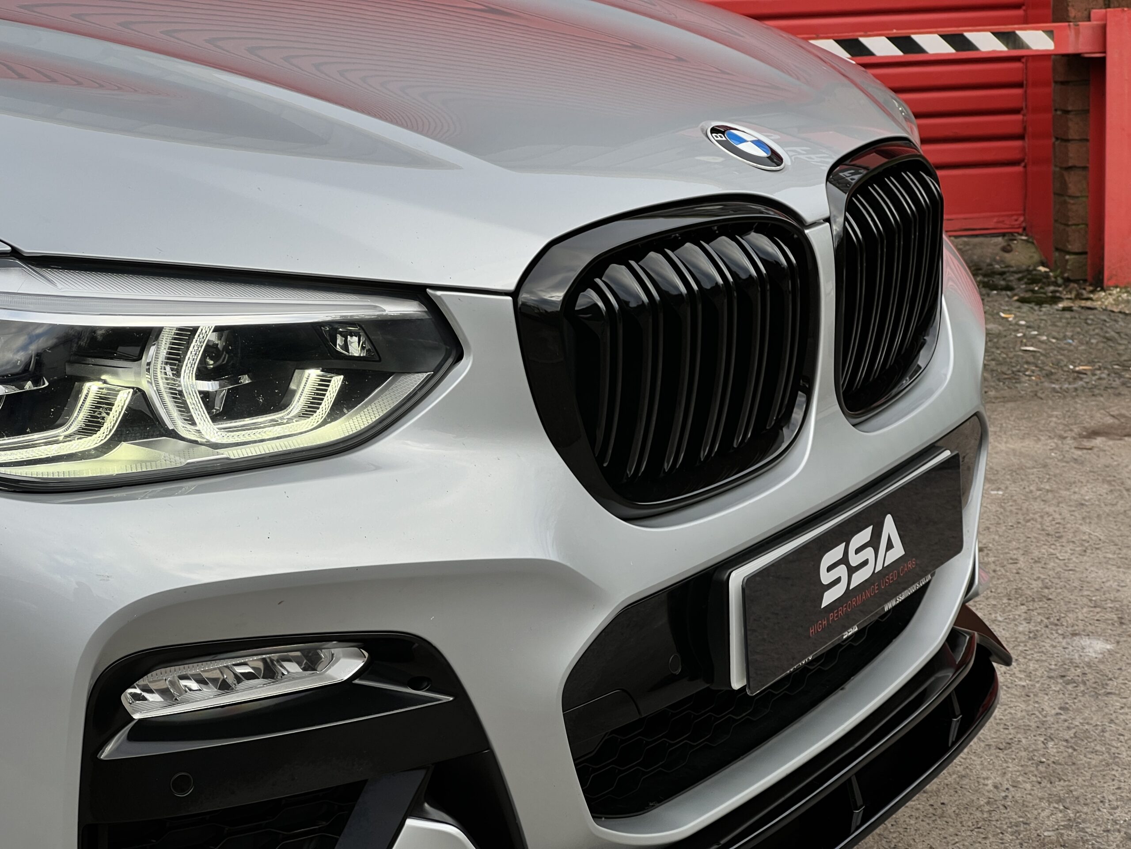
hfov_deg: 25.3
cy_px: 424
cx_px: 566
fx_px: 2516
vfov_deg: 19.1
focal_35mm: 77
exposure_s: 1/184
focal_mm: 9
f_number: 2.8
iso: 32
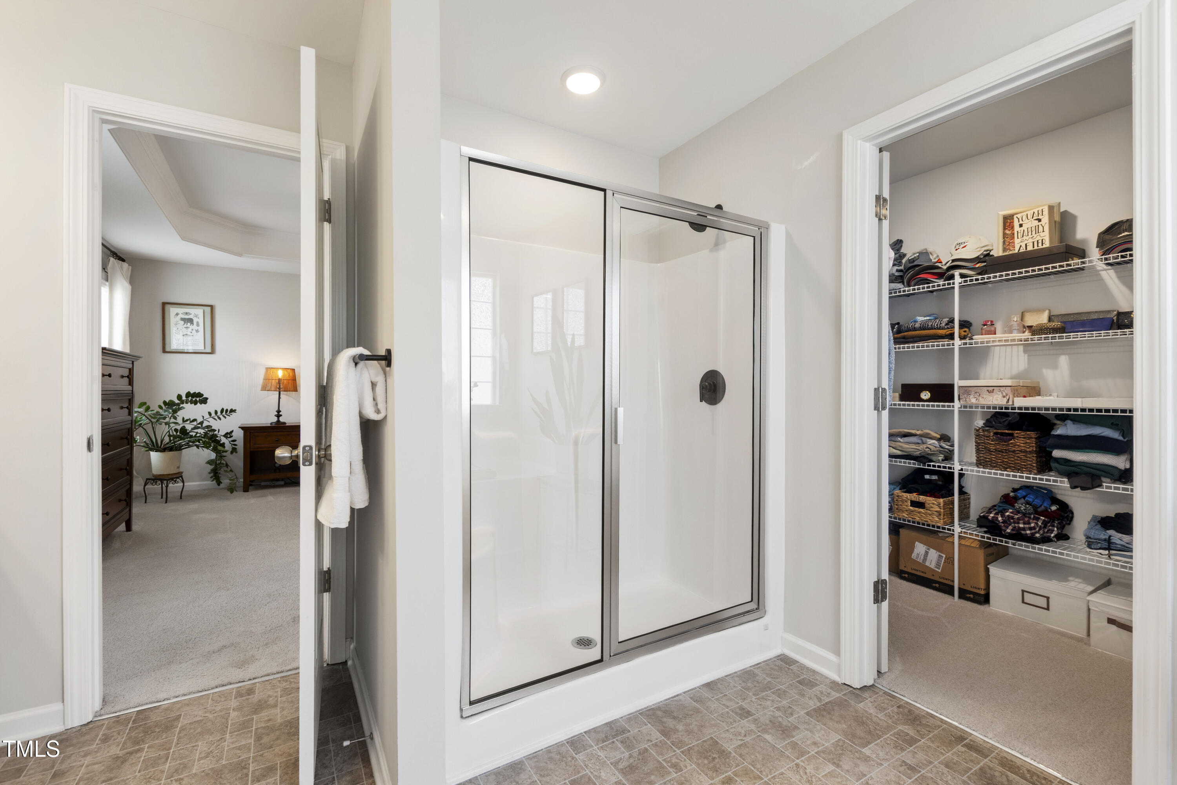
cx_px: 588
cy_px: 392
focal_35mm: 15
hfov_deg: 100.4
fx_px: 490
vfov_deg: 77.3
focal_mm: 10
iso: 100
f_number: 8
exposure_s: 1/1.25
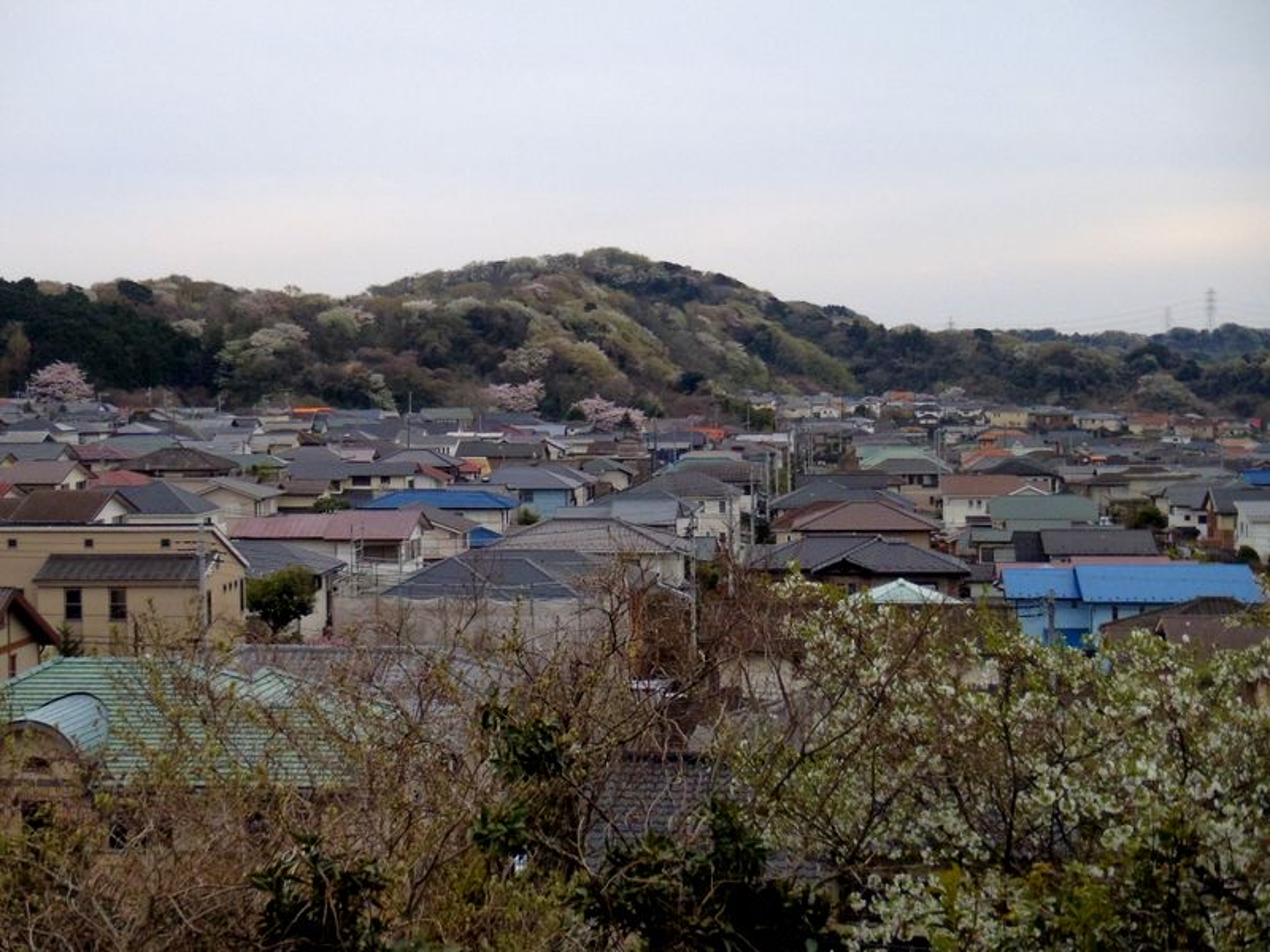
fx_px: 2055
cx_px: 635
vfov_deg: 26.1
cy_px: 476
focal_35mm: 56
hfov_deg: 34.3
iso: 250
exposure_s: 1/125
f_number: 14
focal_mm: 10
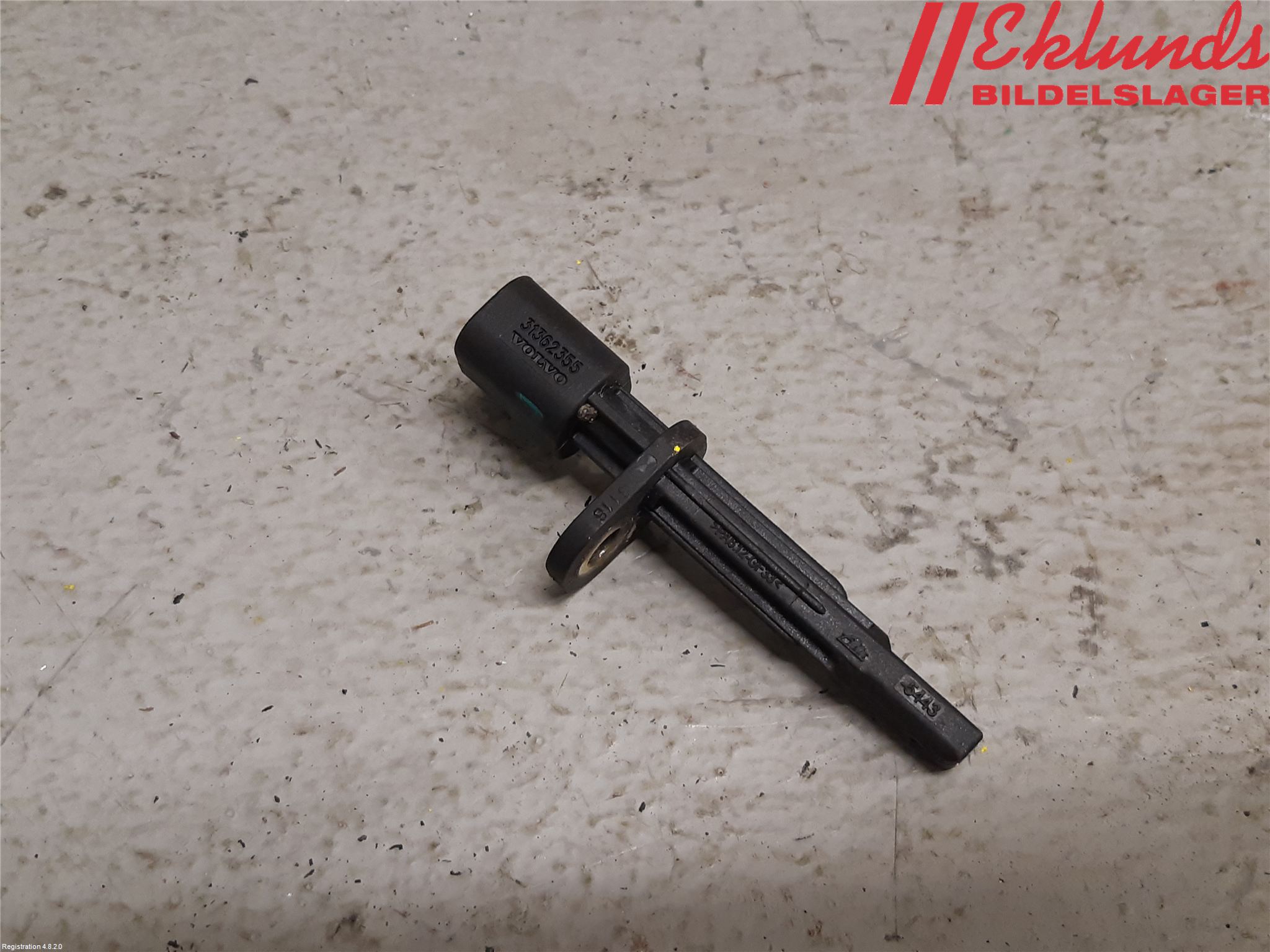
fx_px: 954
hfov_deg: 67.3
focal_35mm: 26
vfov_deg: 53.1
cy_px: 476
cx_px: 635
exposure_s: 1/50
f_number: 1.7
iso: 125
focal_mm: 3.93
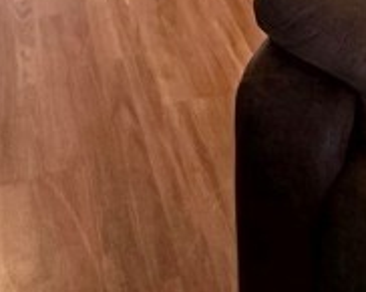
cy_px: -449
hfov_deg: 24.5
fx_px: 833
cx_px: 273
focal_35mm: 77
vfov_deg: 13.3
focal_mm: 2.22
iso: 320
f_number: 2.2
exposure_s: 1/60
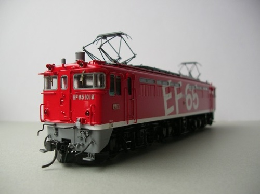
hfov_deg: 52.7
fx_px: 263
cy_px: 97
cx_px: 130
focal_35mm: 35
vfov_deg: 40.6
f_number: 2.8
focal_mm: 5.8
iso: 50
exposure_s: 1/96.7
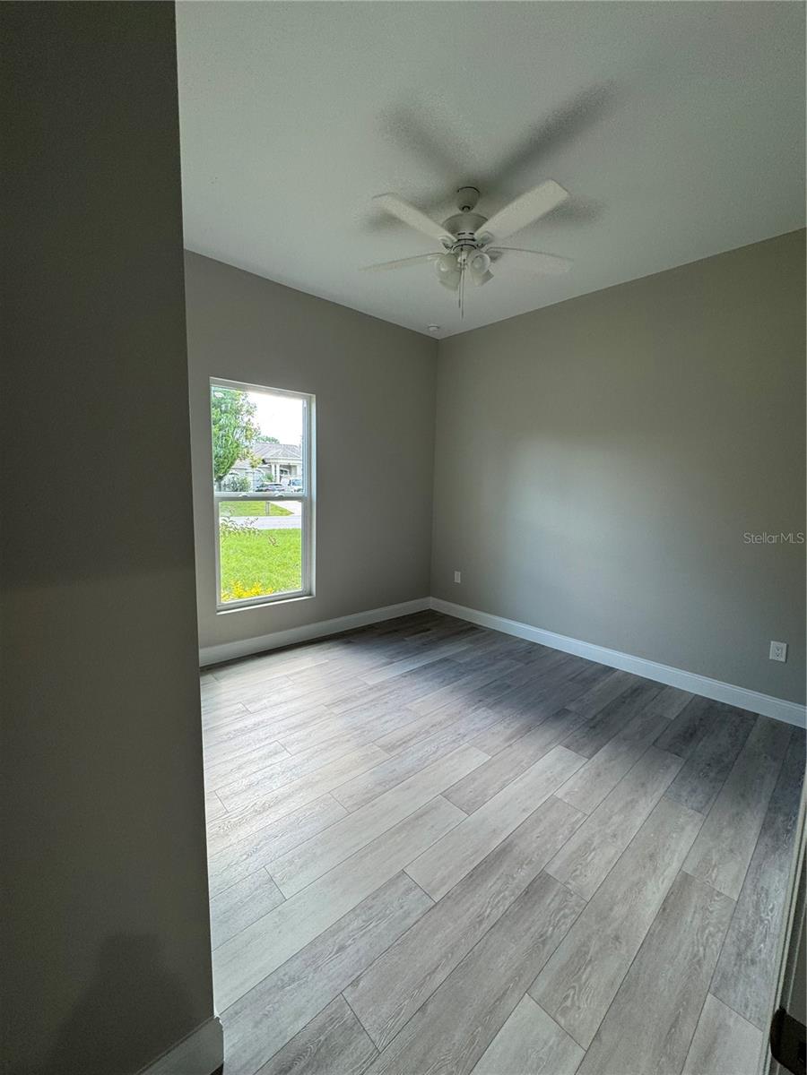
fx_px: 435
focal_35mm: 14
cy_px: 538
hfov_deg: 85.7
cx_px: 404
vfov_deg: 102.1
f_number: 2.2
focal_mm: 2.22
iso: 64
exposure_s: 1/120
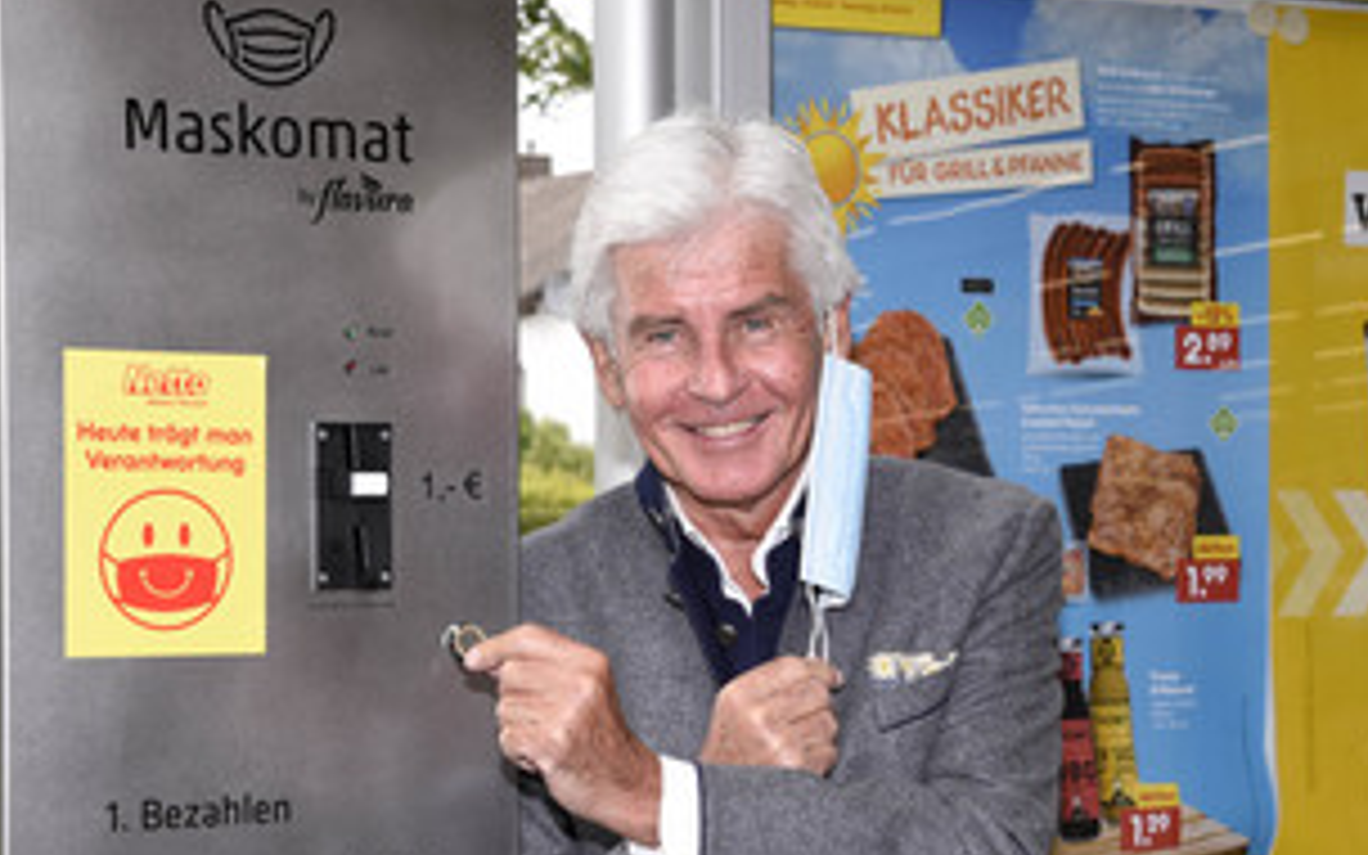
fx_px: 3094
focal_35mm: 83
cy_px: 612
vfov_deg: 15.7
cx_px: 601
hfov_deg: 24.9
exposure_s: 1/100
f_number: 8
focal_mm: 55
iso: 160
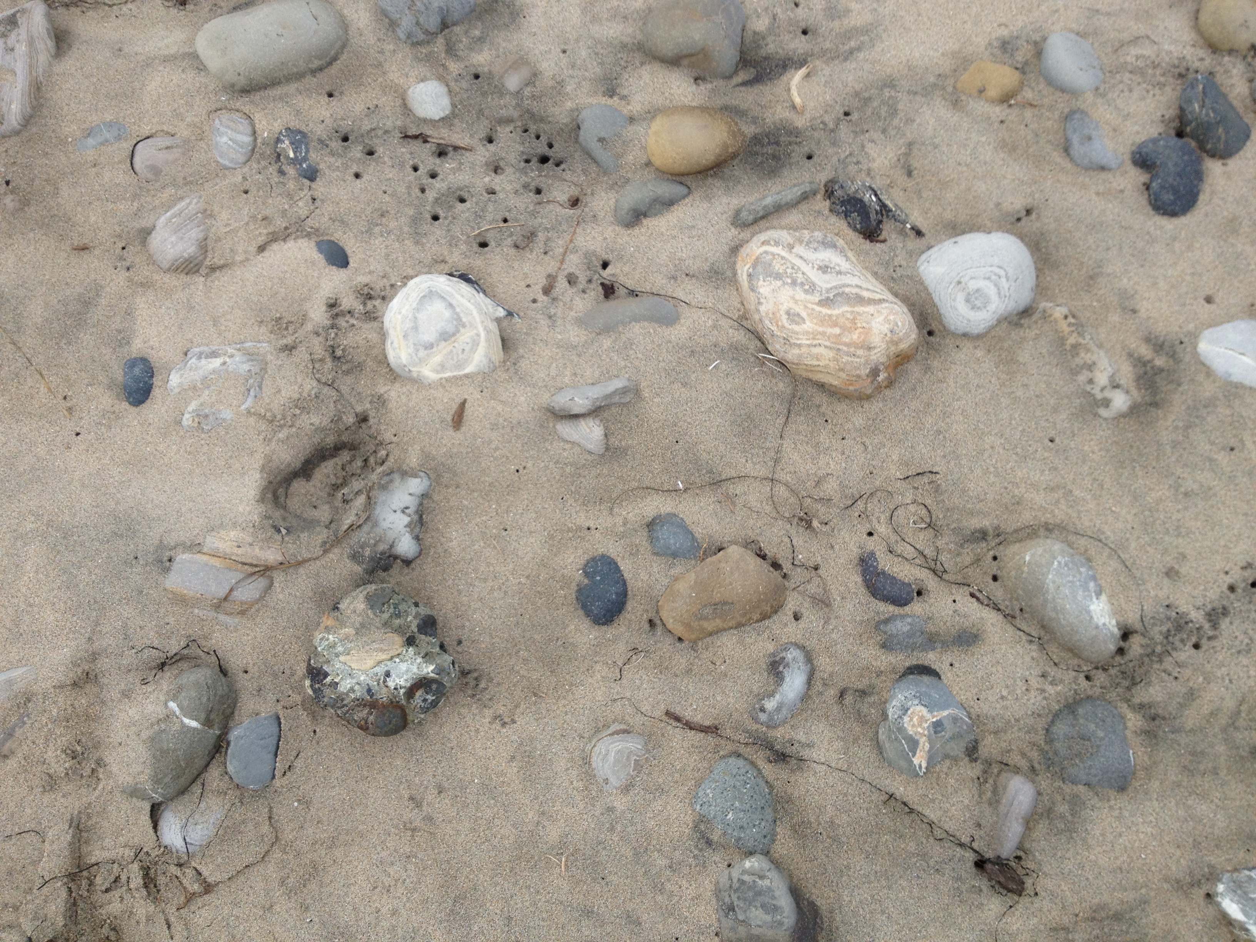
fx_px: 1270
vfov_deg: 40.7
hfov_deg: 52.6
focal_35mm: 35
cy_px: 471
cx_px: 628
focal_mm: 4.28
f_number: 2.4
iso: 50
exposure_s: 1/1255
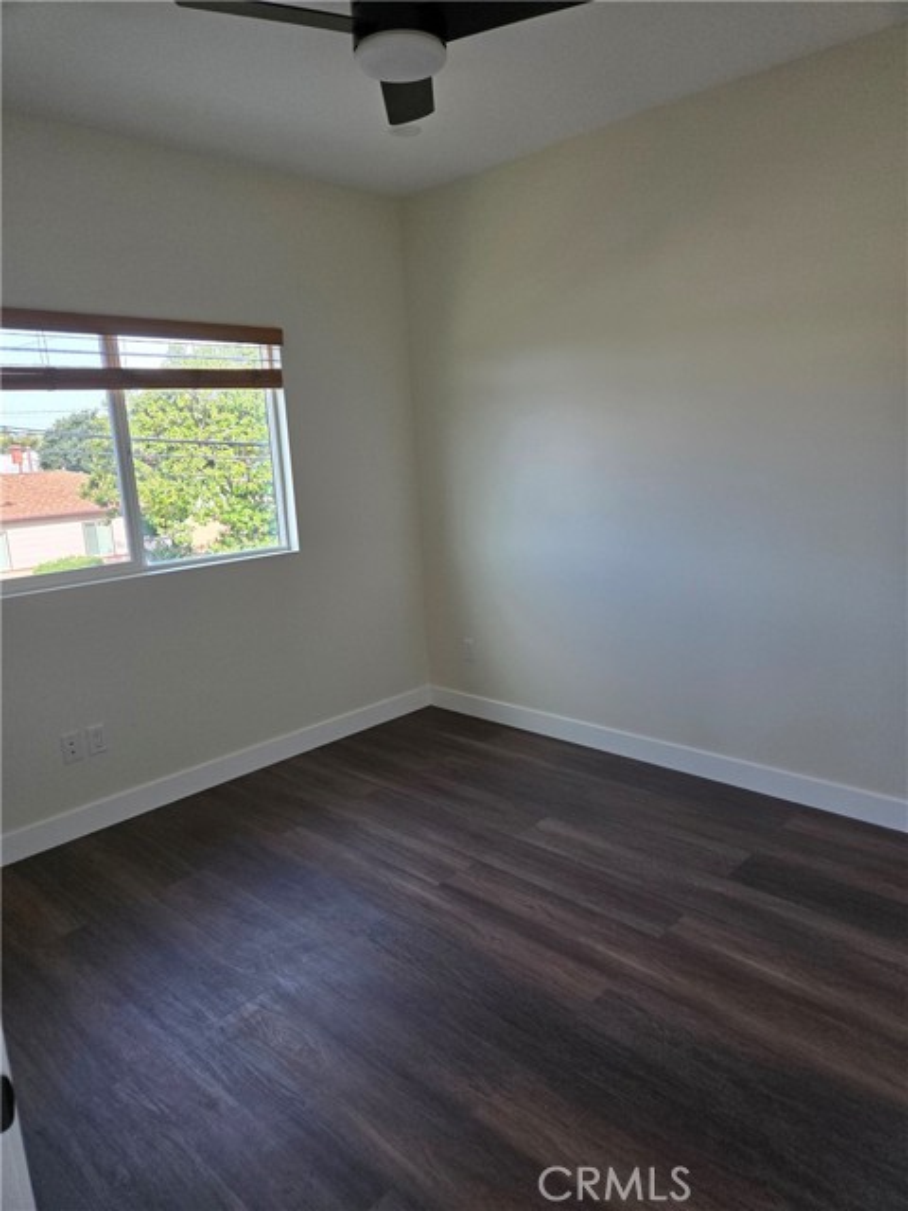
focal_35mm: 23
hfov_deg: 58.9
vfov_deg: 73.9
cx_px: 454
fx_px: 804
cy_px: 606
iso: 160
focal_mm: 5.4
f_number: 1.8
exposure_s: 1/508
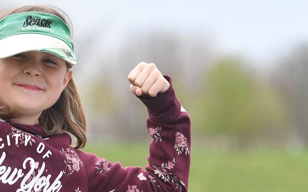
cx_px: 13
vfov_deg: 4.6
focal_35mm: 288
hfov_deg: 7.3
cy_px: 118
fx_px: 2417
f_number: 5
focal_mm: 112
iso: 90
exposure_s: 1/200
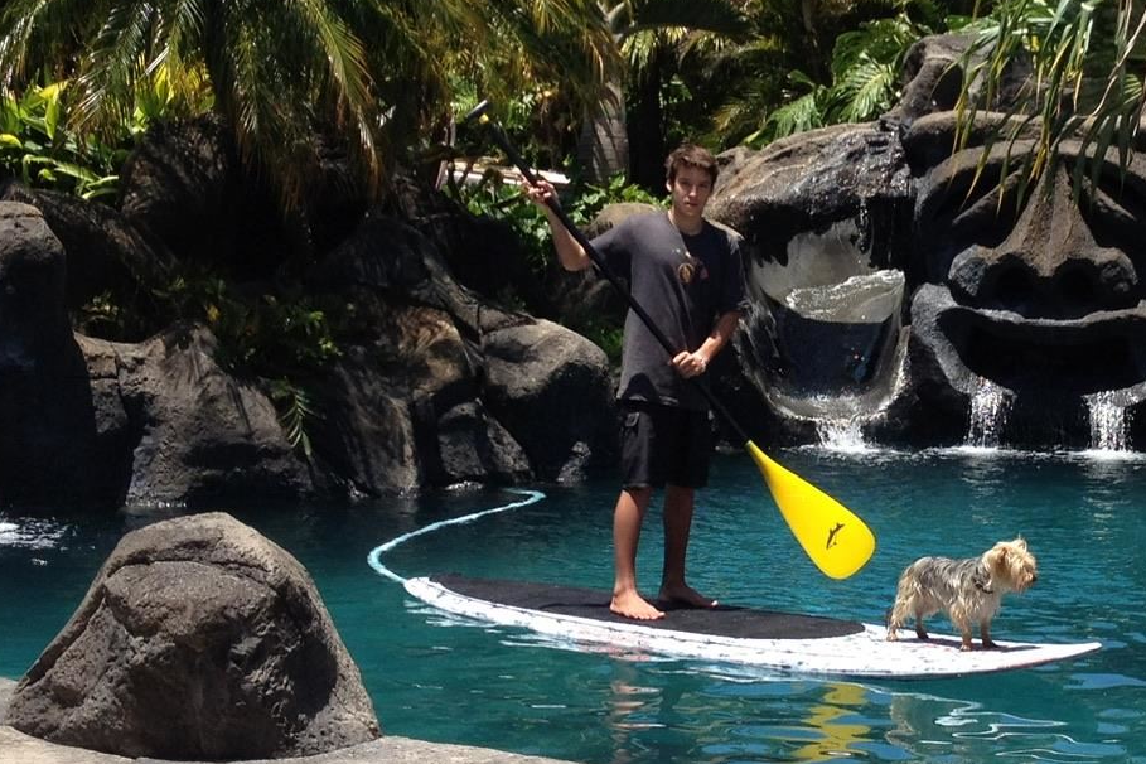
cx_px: 891
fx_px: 2610
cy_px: 285
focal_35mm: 82
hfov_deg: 24.4
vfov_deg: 16.6
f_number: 2.4
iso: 64
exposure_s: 1/1082
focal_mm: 4.28
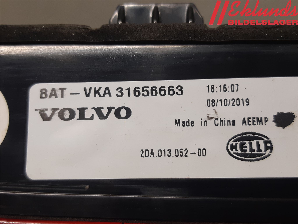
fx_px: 224
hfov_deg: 67.3
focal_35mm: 26
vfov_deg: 53.1
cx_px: 149
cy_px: 112
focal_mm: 3.93
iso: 64
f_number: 1.7
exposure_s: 1/50
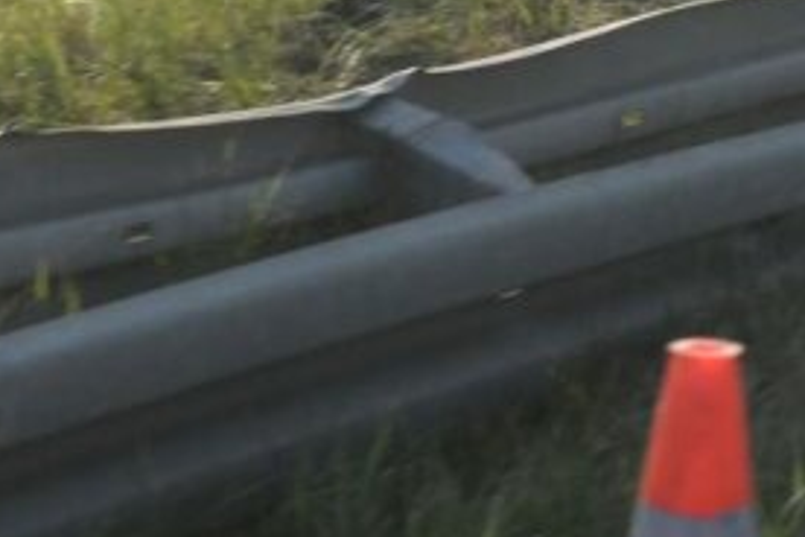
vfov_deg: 6.2
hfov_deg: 9.1
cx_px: 1245
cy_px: -236
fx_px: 4897
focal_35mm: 219
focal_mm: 48
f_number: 5.6
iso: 200
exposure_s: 1/1000
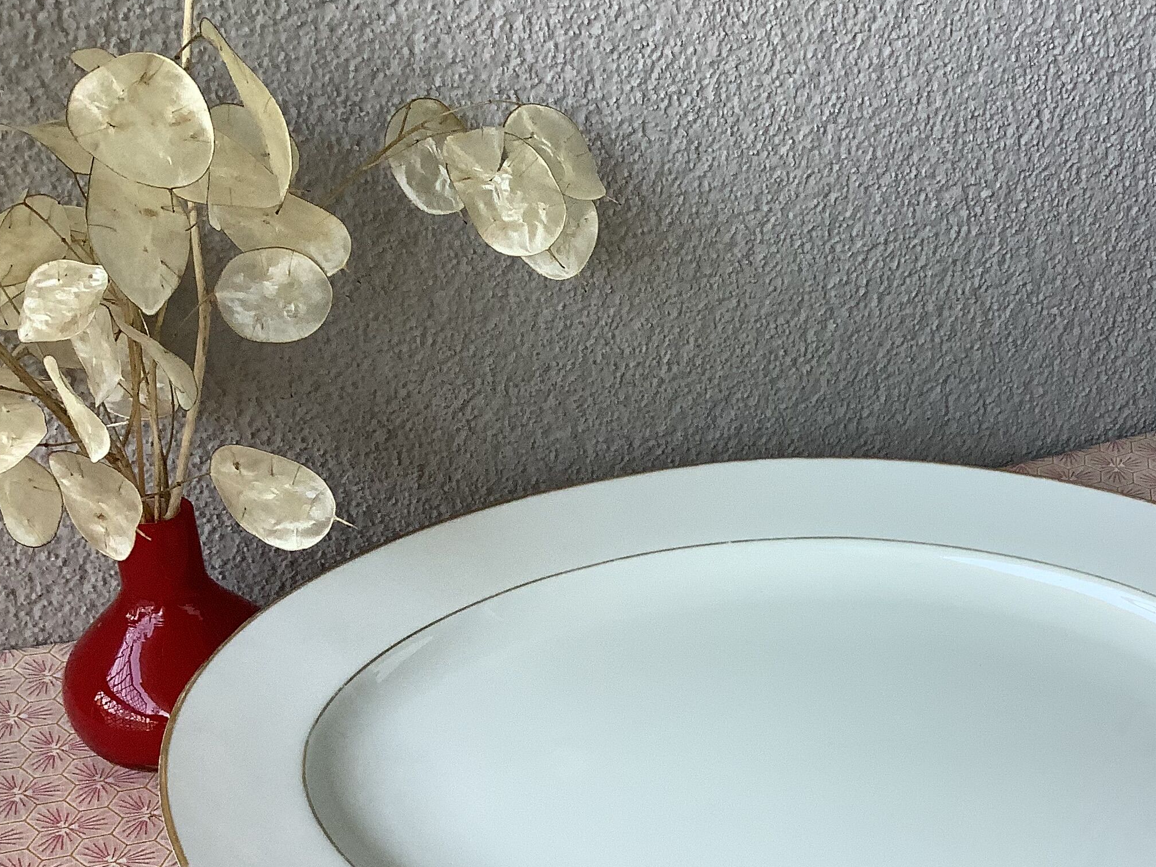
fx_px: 1670
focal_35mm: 50
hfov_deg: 37.4
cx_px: 842
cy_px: 645
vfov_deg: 28.7
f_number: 2.4
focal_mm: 3.3
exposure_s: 1/120
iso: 50
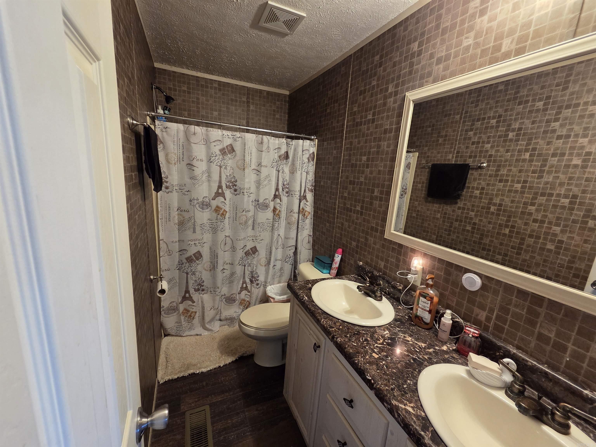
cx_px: 298
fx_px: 224
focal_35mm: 13
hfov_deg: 106.2
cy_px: 224
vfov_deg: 89.9
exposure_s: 1/60
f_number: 2.2
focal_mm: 2.2
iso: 250
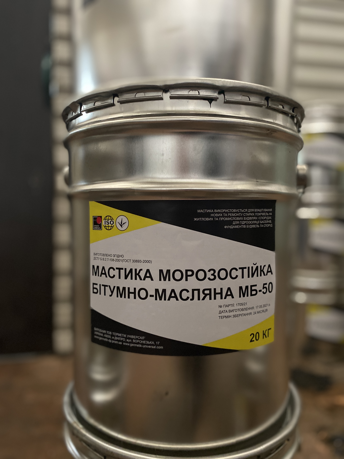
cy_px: 230
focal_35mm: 26
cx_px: 172
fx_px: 345
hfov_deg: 53.1
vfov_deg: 67.3
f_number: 1.8
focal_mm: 4.25
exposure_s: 1/25
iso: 640
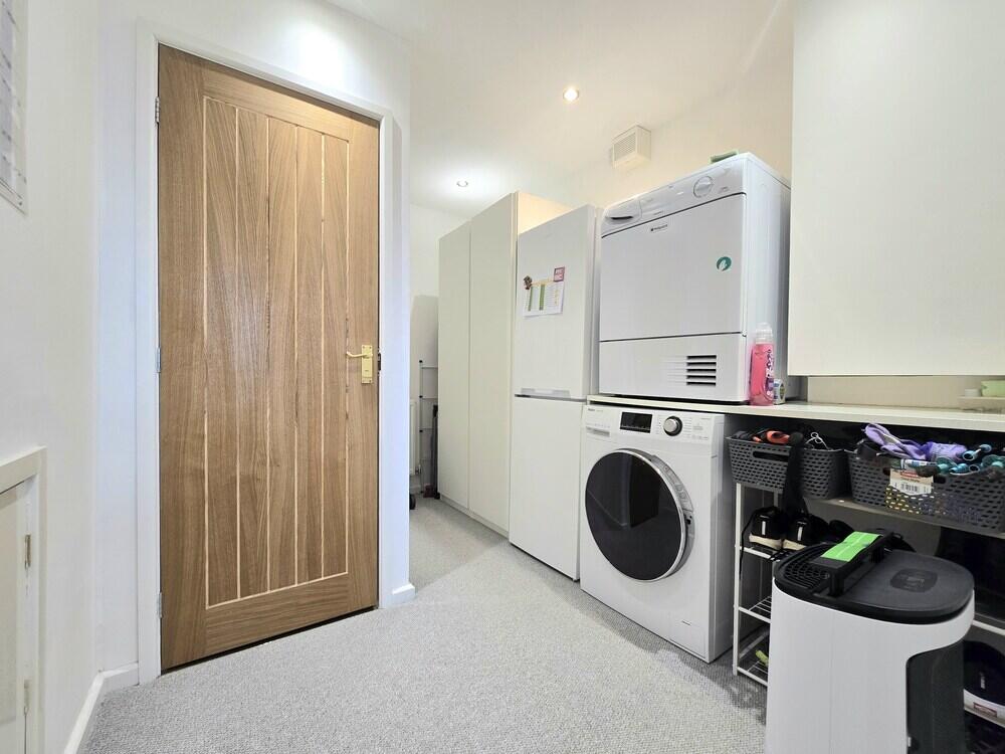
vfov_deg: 89.9
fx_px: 377
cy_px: 377
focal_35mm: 13
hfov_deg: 106.2
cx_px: 502
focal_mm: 2.2
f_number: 2.2
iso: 125
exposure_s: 1/50
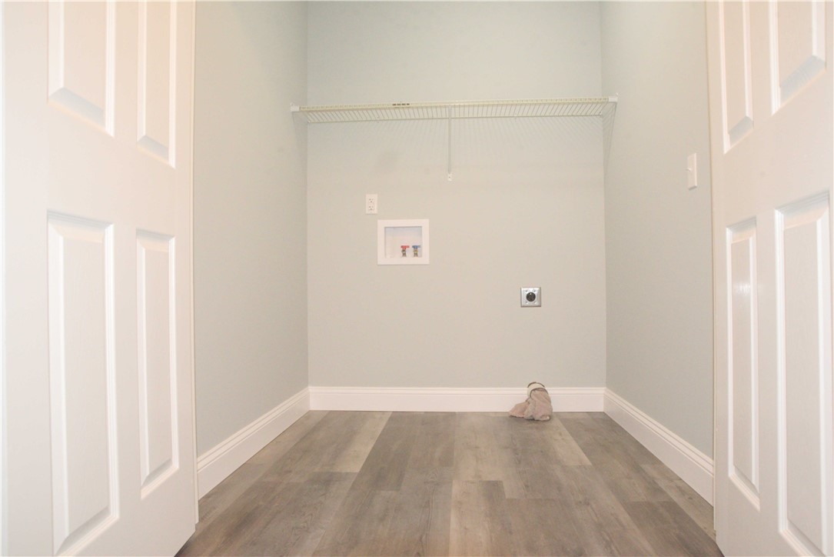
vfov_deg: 53.2
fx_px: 556
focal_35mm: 24
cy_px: 278
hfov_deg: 73.7
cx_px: 417
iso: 6400
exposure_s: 1/100
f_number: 9
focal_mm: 24
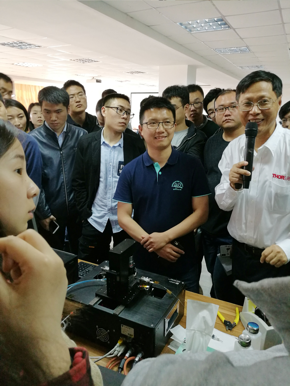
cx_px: 145
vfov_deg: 65.3
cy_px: 193
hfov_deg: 51.4
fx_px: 302
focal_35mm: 27
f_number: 2.2
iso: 400
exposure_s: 1/33.3
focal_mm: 4.5
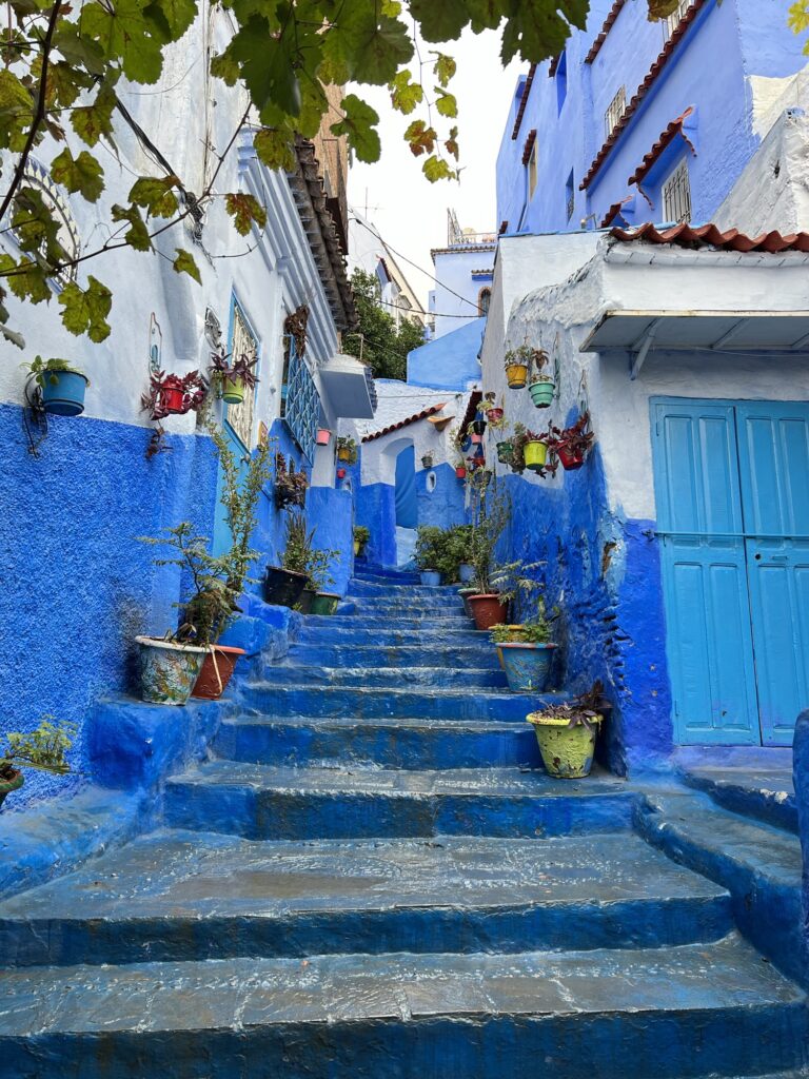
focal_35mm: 26
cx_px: 404
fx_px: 810
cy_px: 540
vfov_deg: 67.3
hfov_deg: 53.1
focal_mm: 5.7
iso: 80
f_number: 1.5
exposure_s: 1/121
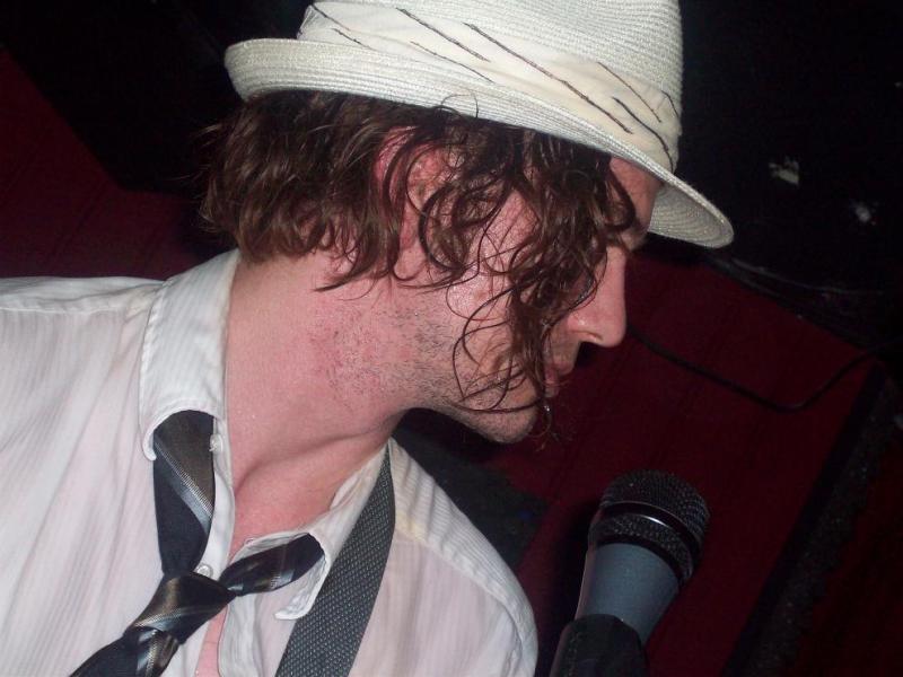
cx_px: 452
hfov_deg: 17.7
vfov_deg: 13.3
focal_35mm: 111
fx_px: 2896
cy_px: 338
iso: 160
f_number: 5.2
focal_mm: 18.6
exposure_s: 1/90.2
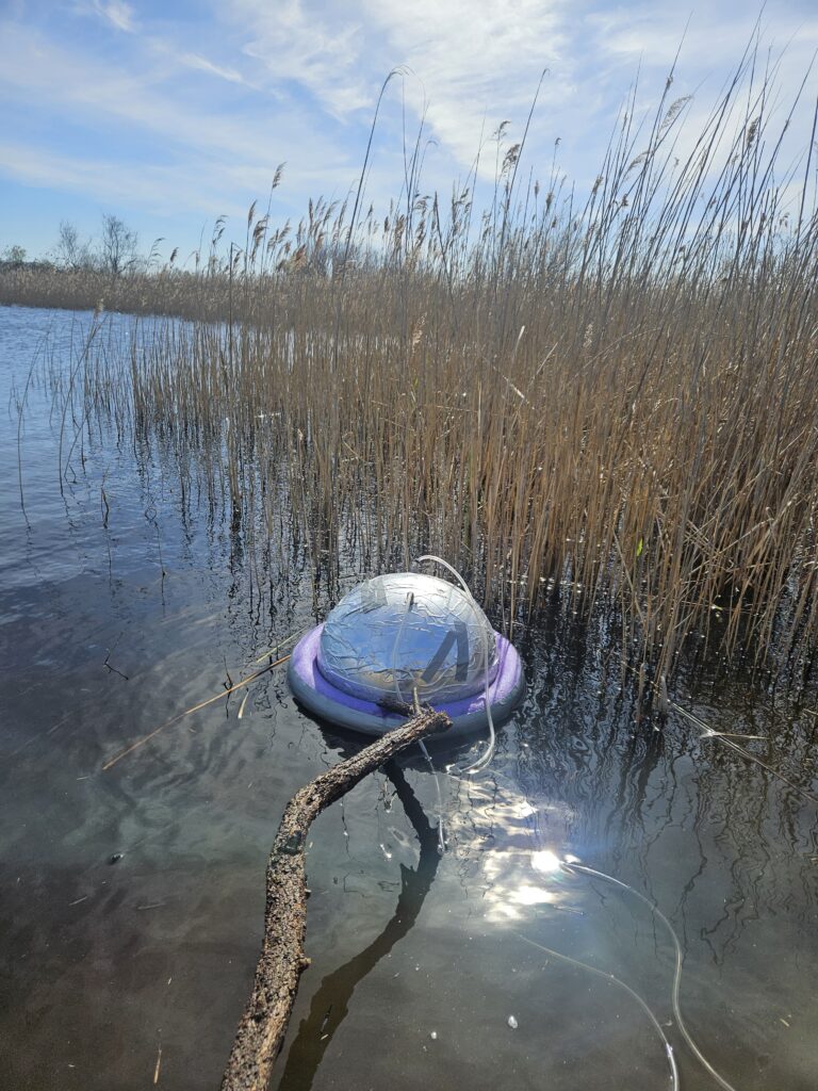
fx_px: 725
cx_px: 409
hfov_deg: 58.9
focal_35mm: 23
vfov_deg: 73.9
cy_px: 546
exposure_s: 1/2365
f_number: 1.8
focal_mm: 5.4
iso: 25
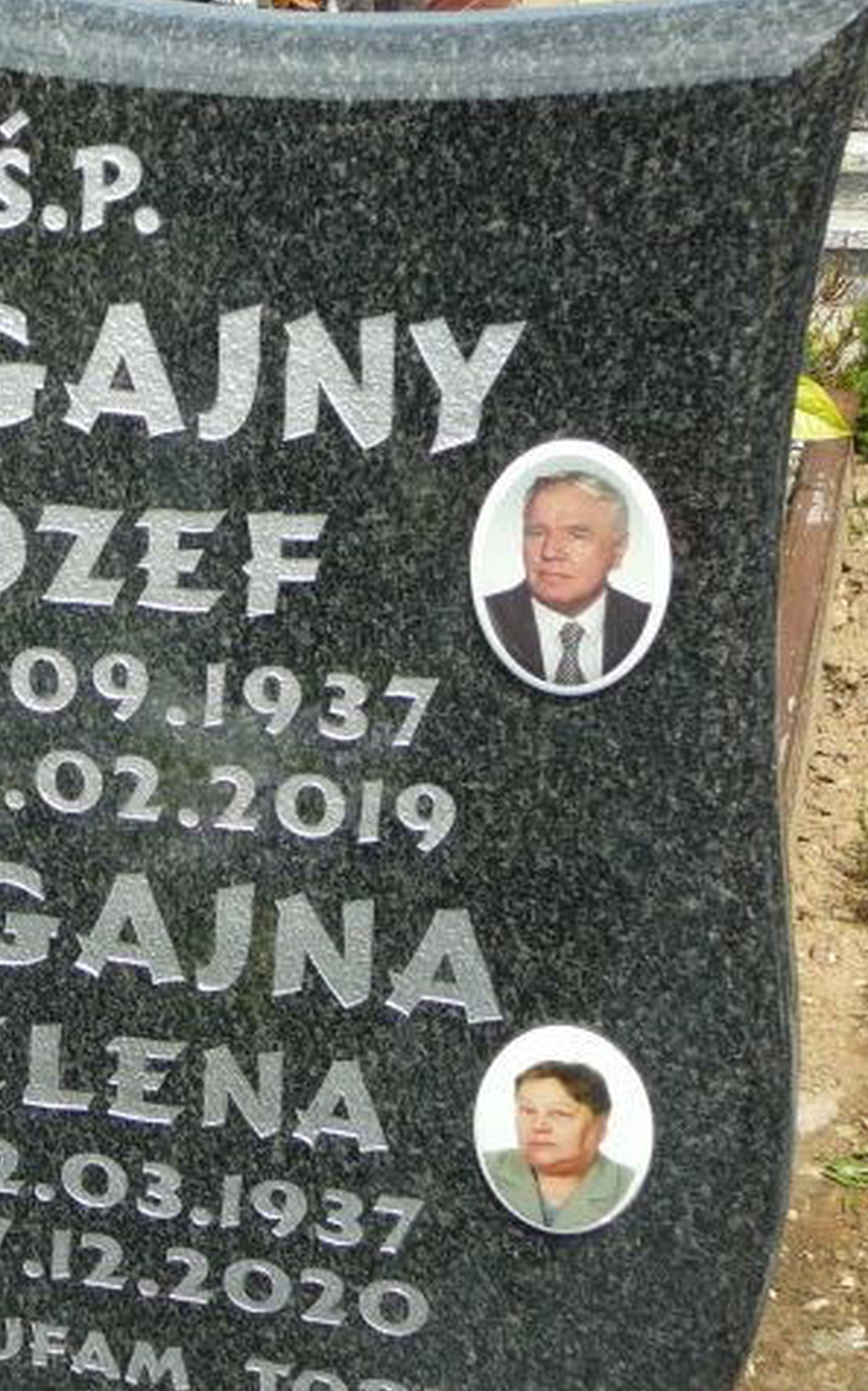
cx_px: -6
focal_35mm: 67
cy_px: 696
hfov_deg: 18.9
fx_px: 2539
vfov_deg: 30.6
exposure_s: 1/800
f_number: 3.3
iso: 80
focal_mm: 7
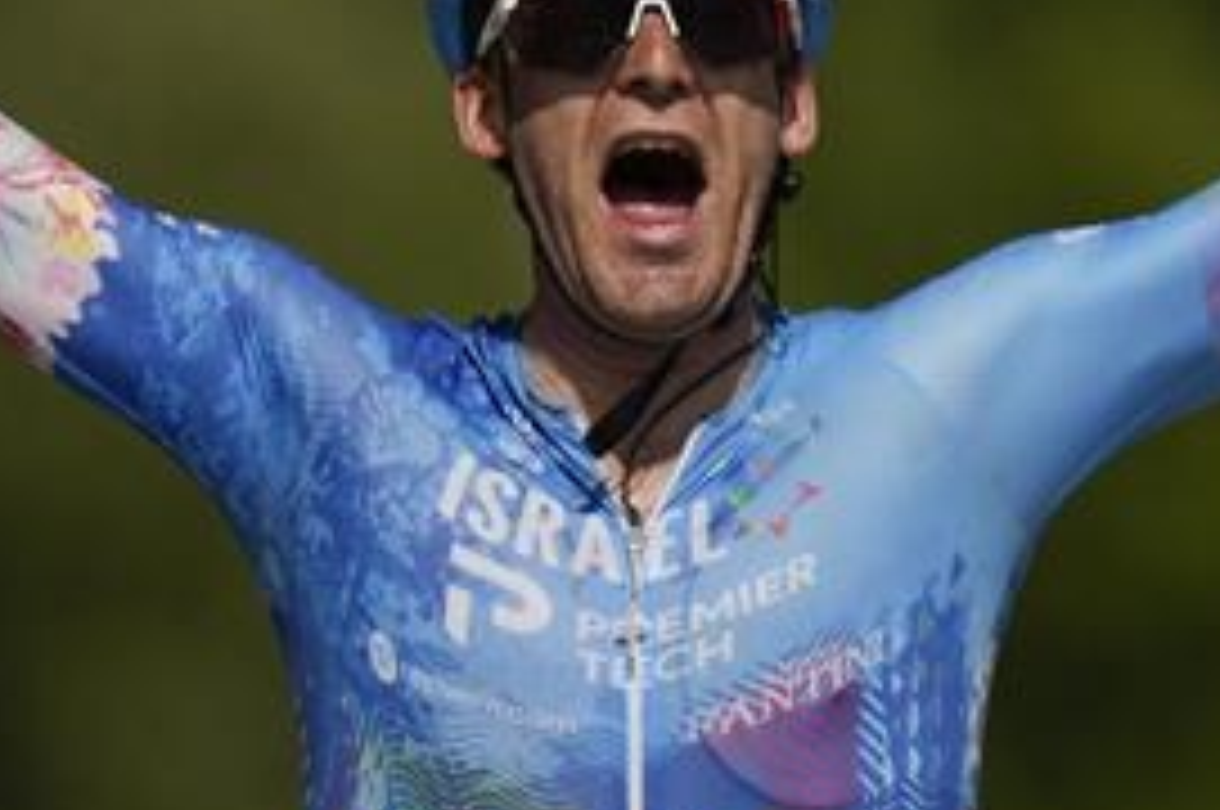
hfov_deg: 2.2
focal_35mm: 960
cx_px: 653
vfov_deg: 1.4
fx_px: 32494
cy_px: 196
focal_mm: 400
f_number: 3.5
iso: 200
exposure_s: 1/6400
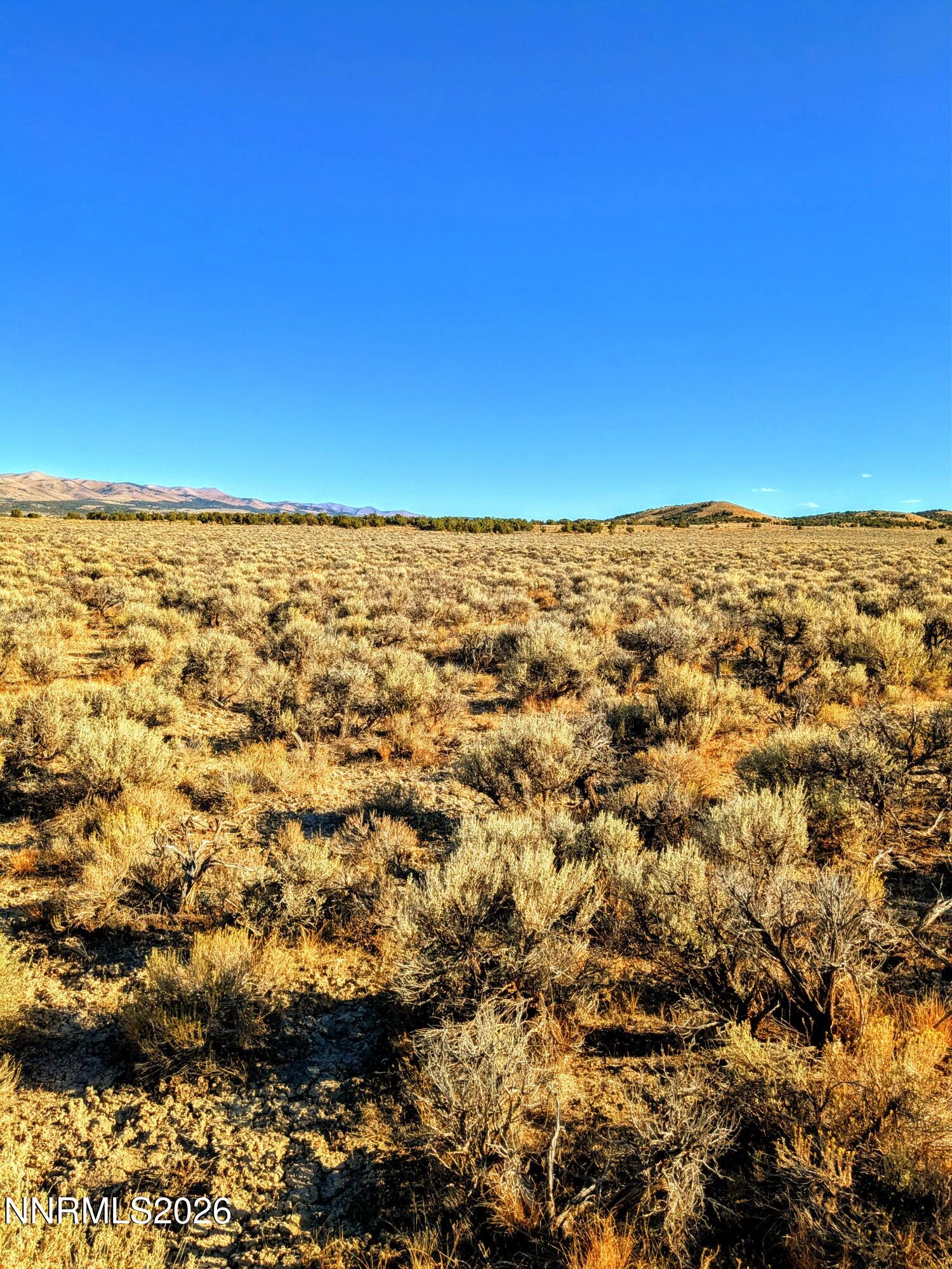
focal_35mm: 27
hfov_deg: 51.4
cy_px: 634
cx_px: 476
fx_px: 990
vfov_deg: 65.3
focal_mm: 4.38
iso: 59
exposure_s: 1/2336
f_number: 1.73
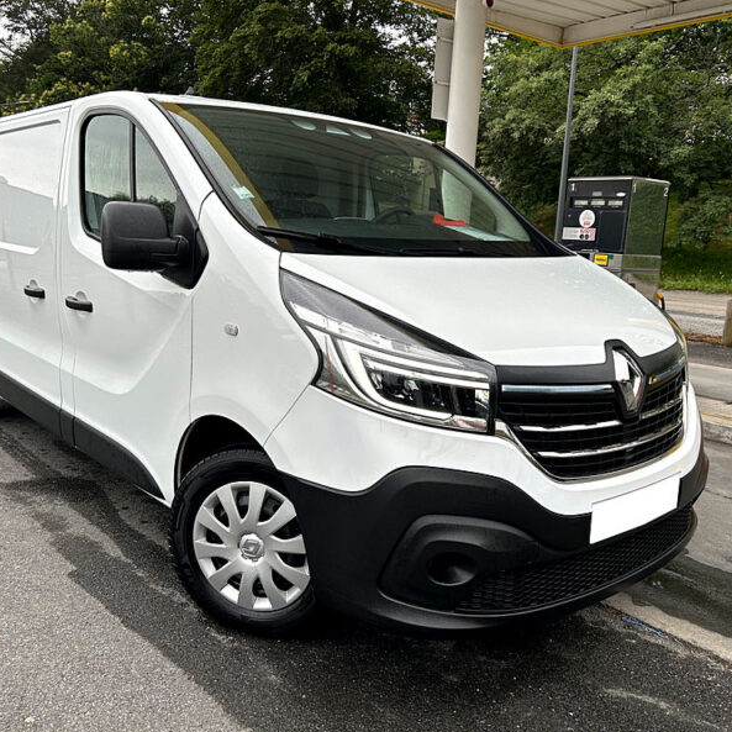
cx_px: 327
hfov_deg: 52.4
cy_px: 368
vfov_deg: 52.5
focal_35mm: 31
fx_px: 742
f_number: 1.5
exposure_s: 1/347
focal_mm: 5.7
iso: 50
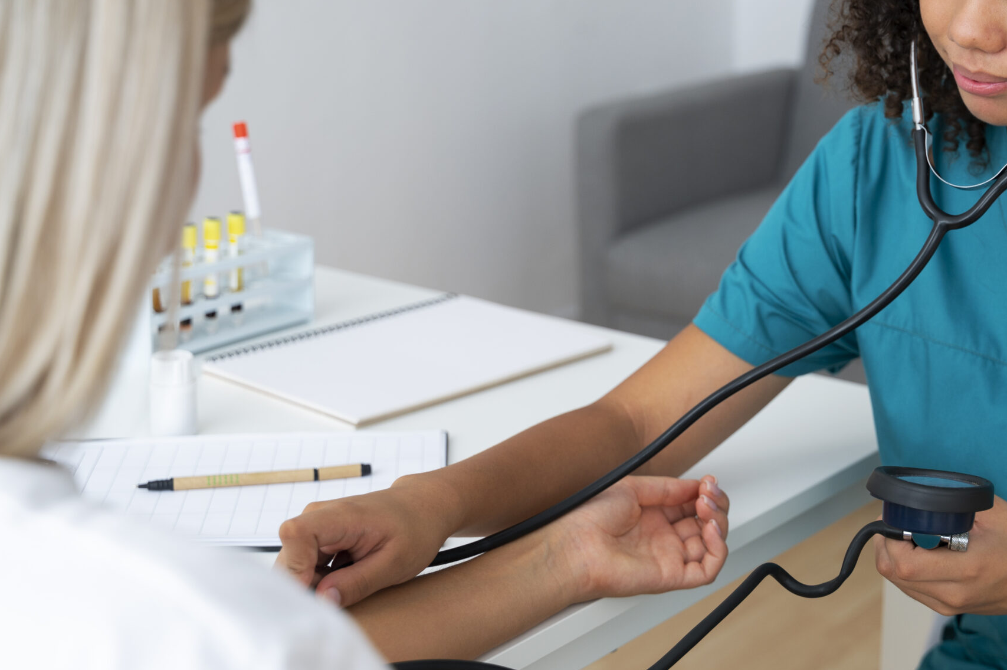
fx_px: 1928
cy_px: 174
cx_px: 748
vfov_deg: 19.6
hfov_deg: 28.9
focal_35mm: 69
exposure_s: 1/400
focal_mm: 46
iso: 320
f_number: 3.5
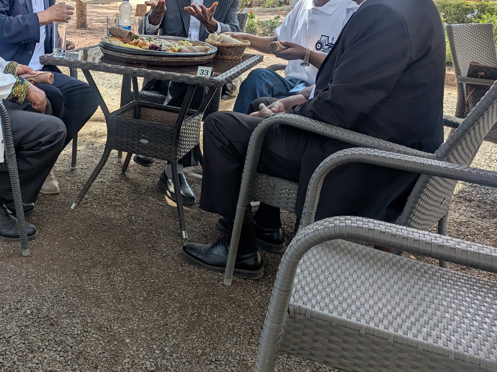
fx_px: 531
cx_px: 131
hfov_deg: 48.4
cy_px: 143
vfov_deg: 38.4
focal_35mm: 37
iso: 50
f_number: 1.85
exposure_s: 1/501
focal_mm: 6.81
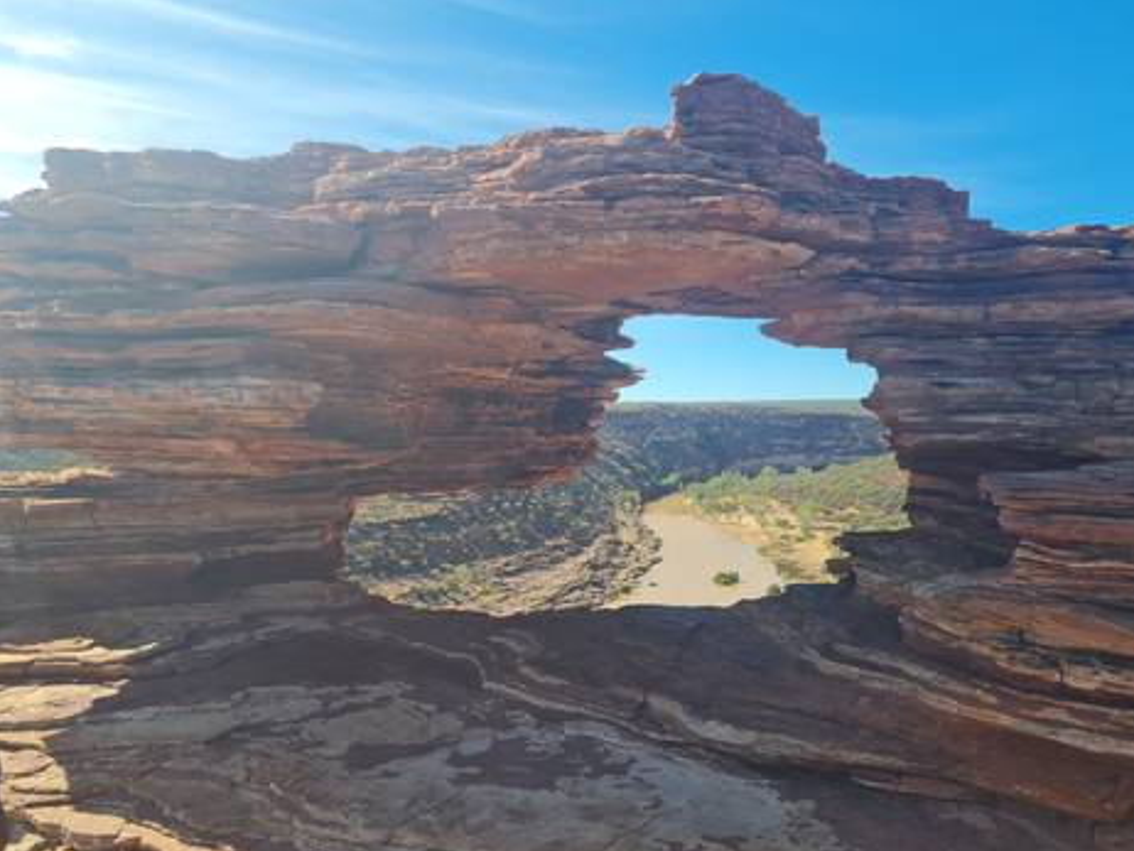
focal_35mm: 27
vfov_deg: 51.4
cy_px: 437
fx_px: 885
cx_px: 584
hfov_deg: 65.3
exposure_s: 1/1433
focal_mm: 5.4
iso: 50
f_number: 1.8
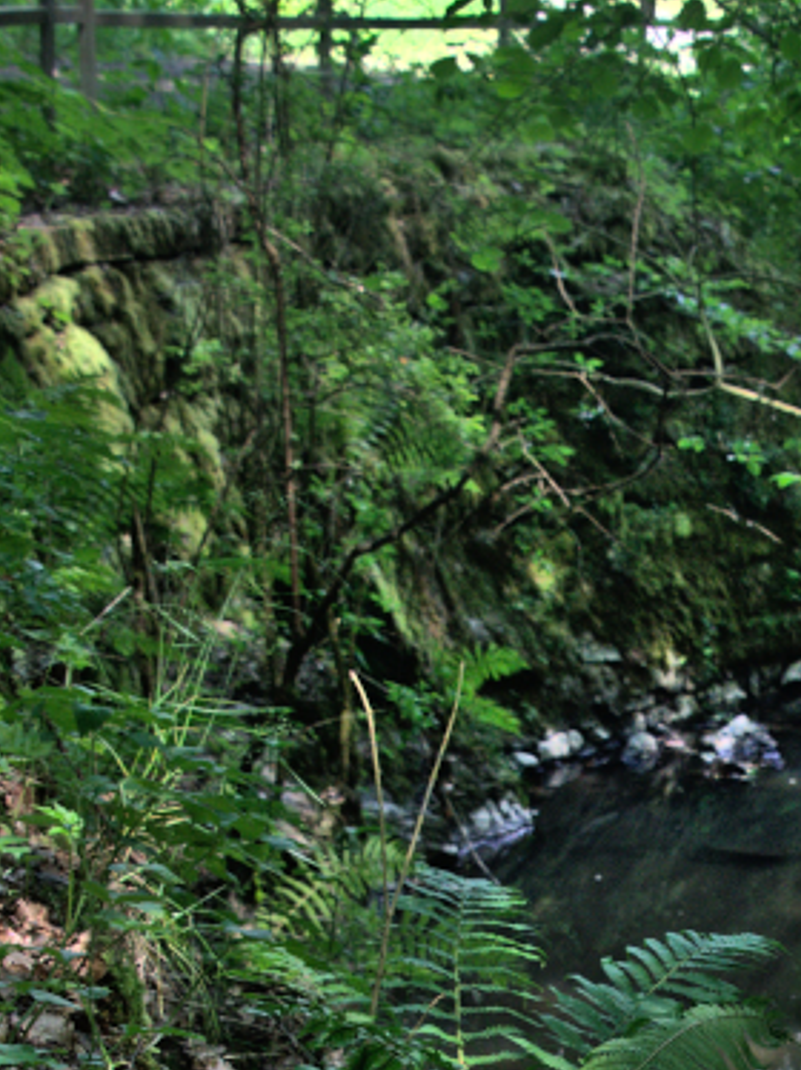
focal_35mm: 104
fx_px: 3221
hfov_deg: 14.0
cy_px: 1139
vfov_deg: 18.2
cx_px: 732
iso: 400
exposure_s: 1/200
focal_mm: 27
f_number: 7.1
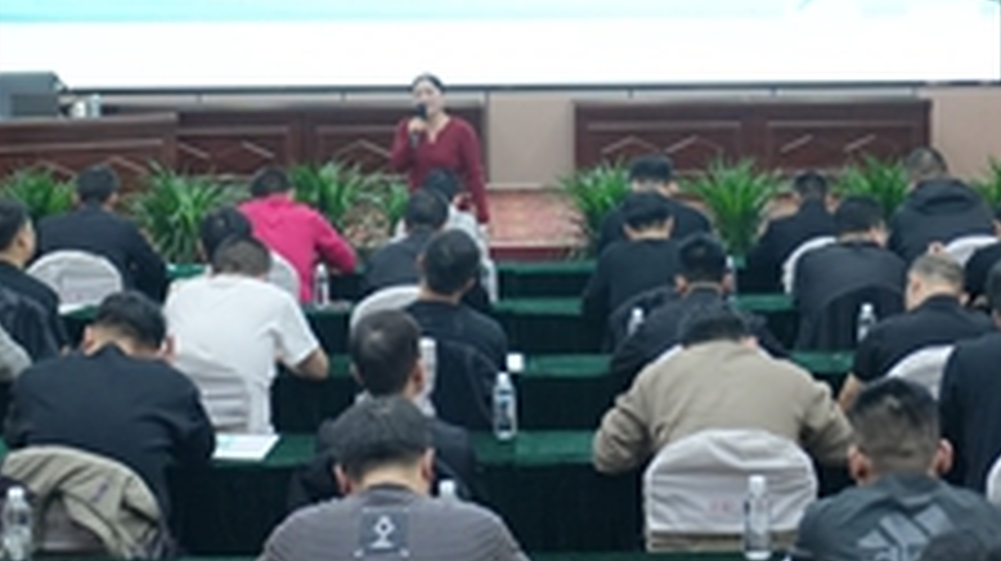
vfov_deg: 15.2
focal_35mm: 79
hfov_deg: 26.8
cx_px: 570
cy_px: 139
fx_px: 2095
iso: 2000
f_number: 3.5
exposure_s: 1/250
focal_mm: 28
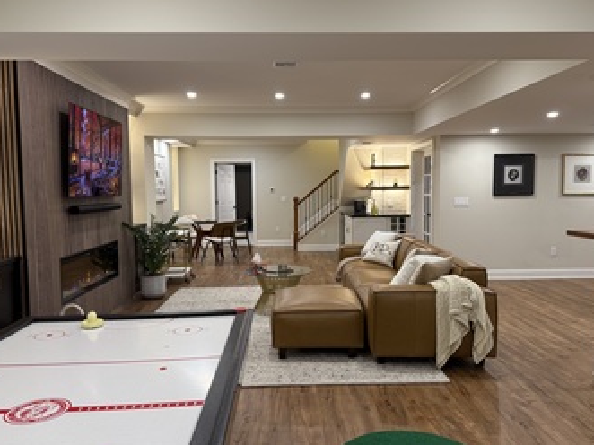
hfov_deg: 61.7
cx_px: 305
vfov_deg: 48.2
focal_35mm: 29
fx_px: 497
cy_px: 221
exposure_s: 1/60
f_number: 1.78
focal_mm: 6.76
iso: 160
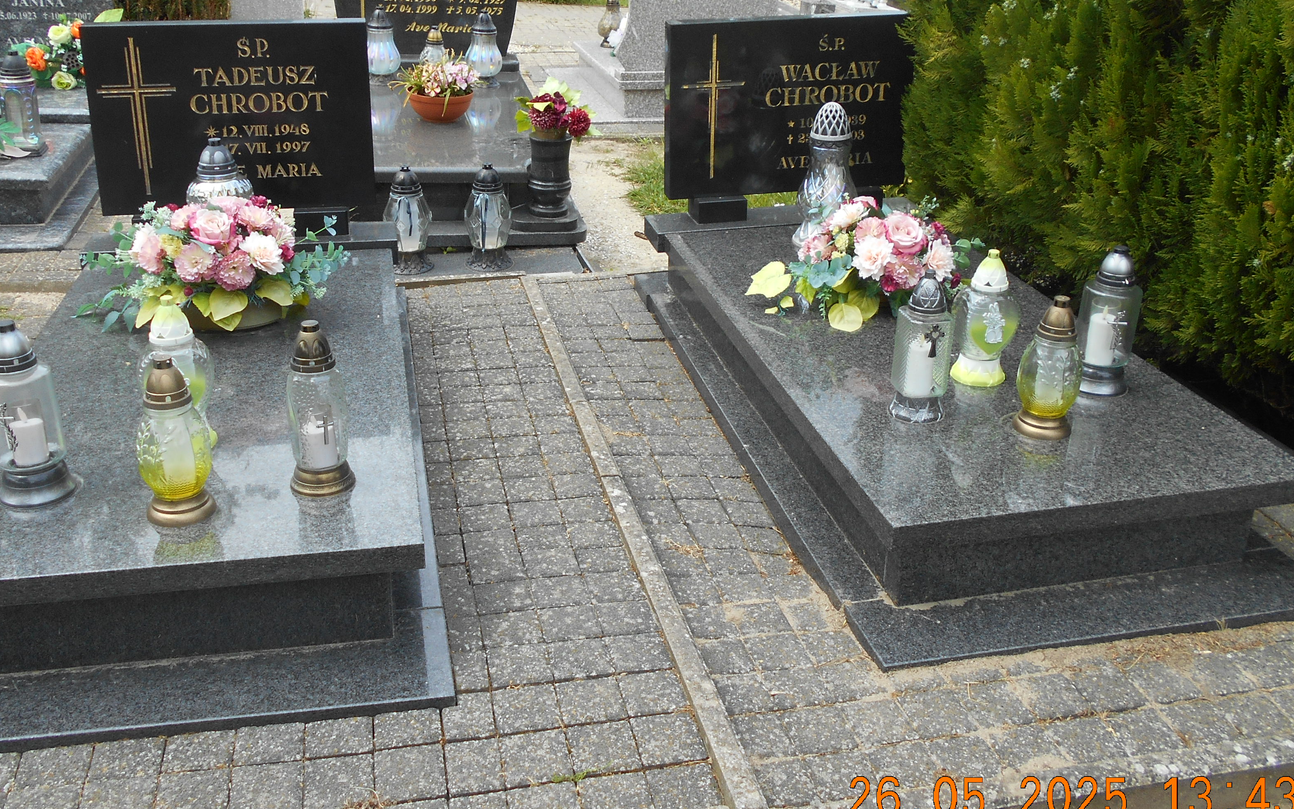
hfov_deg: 59.6
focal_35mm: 32
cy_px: 349
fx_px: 1129
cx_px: 603
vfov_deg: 39.4
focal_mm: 4.6
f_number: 3.2
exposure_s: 1/320
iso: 80
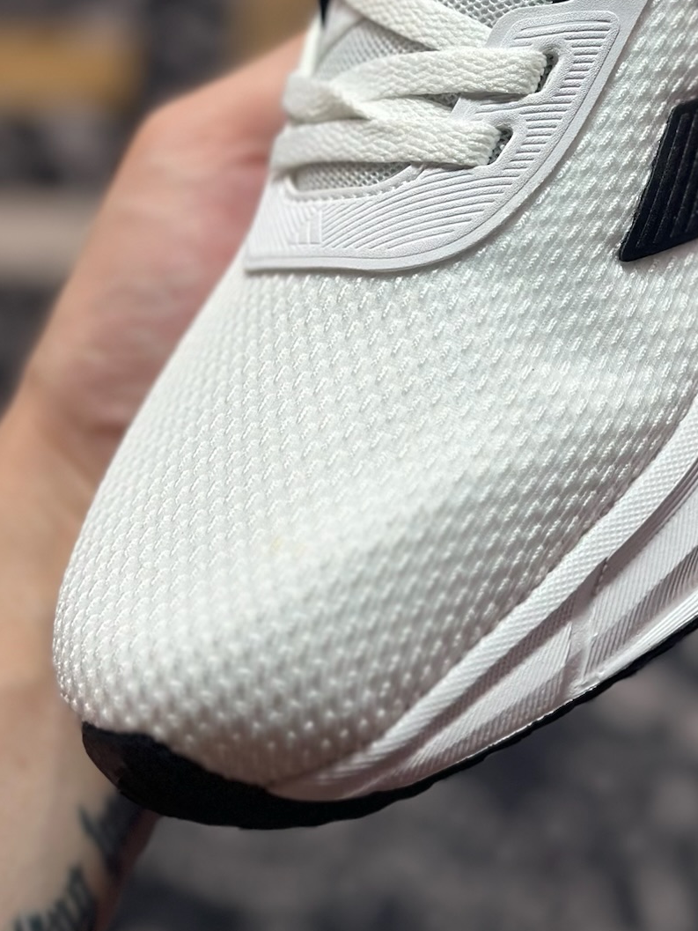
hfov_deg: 15.7
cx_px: 630
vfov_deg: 20.6
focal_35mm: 93
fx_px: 2500
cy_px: 92
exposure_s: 1/911
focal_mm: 6.86
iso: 80
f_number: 1.78
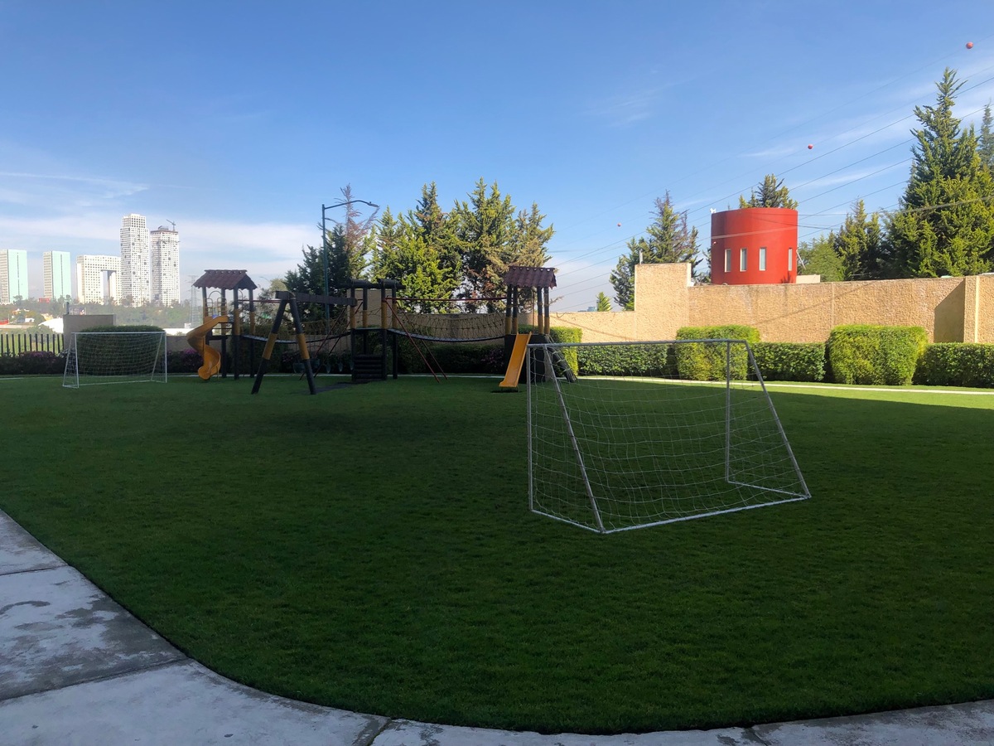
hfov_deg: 63.4
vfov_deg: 49.7
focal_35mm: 28
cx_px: 497
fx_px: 804
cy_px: 373
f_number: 1.8
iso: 20
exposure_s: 1/1091
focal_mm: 3.99
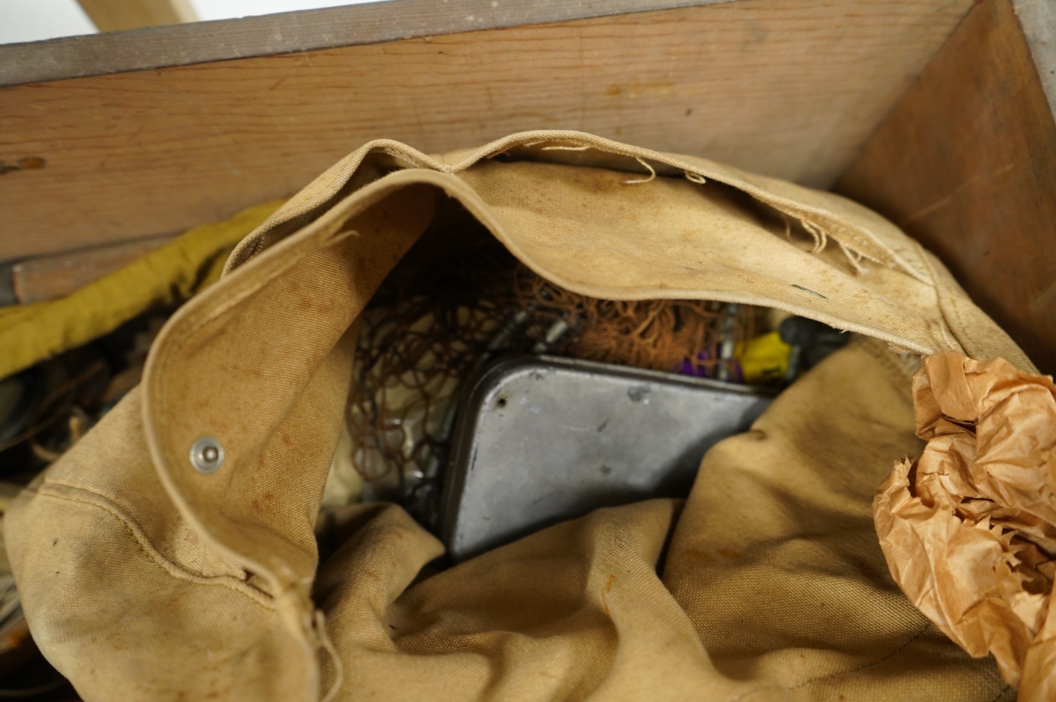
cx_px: 528
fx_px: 821
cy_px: 351
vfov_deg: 46.3
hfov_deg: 65.5
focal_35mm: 28
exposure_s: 1/80
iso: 2500
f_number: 4.5
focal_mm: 28
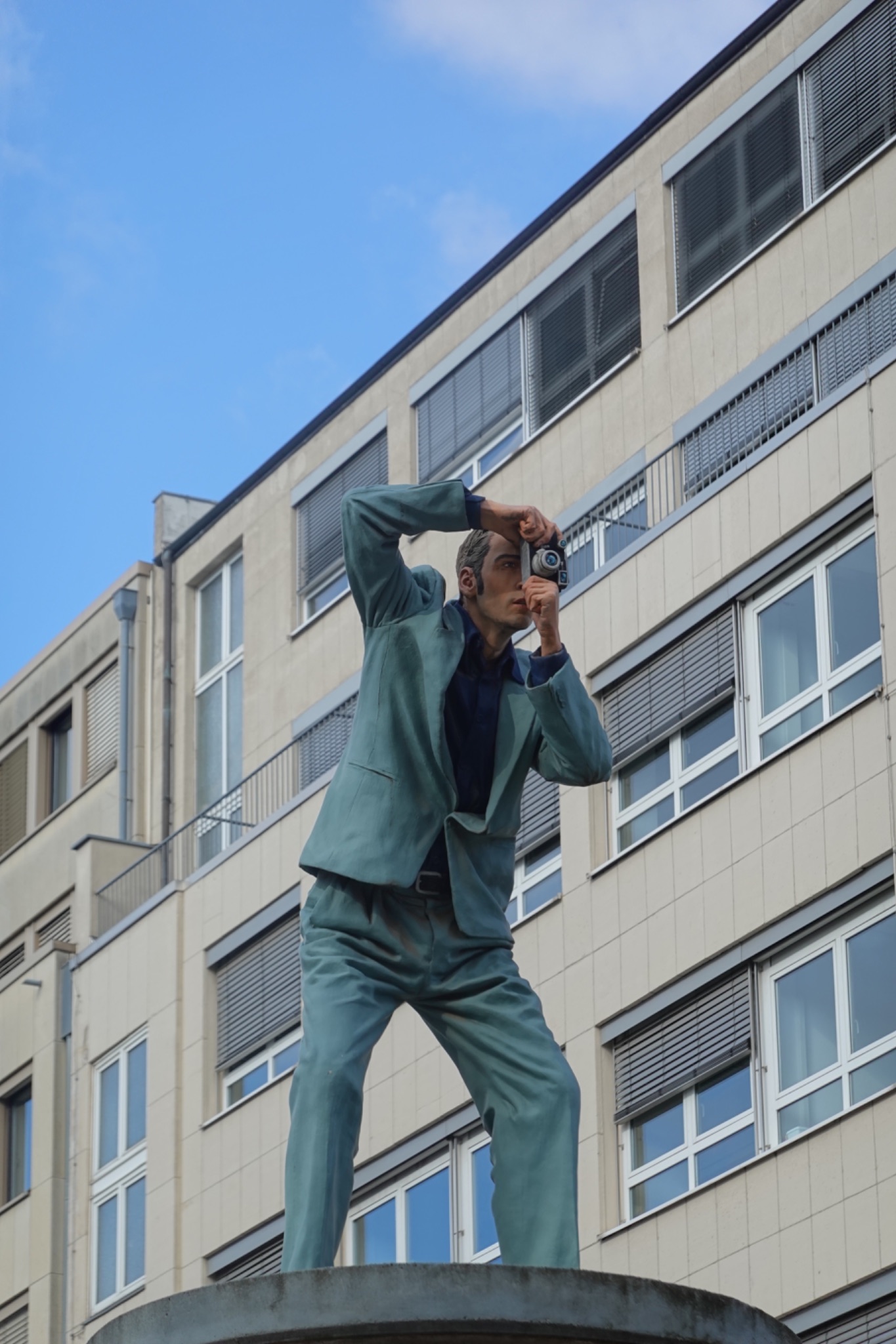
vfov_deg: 16.1
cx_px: 448
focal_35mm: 127
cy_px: 672
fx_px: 4742
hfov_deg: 10.8
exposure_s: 1/320
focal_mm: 46.09
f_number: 4.5
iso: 100
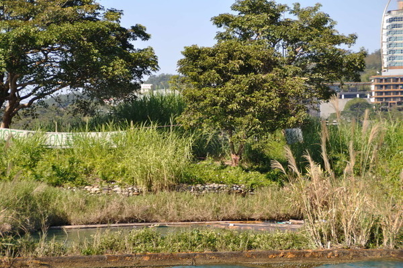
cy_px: 134
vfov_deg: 10.6
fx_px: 1443
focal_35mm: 129
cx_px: 202
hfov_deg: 15.9
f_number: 5.6
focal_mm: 86
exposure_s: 1/320
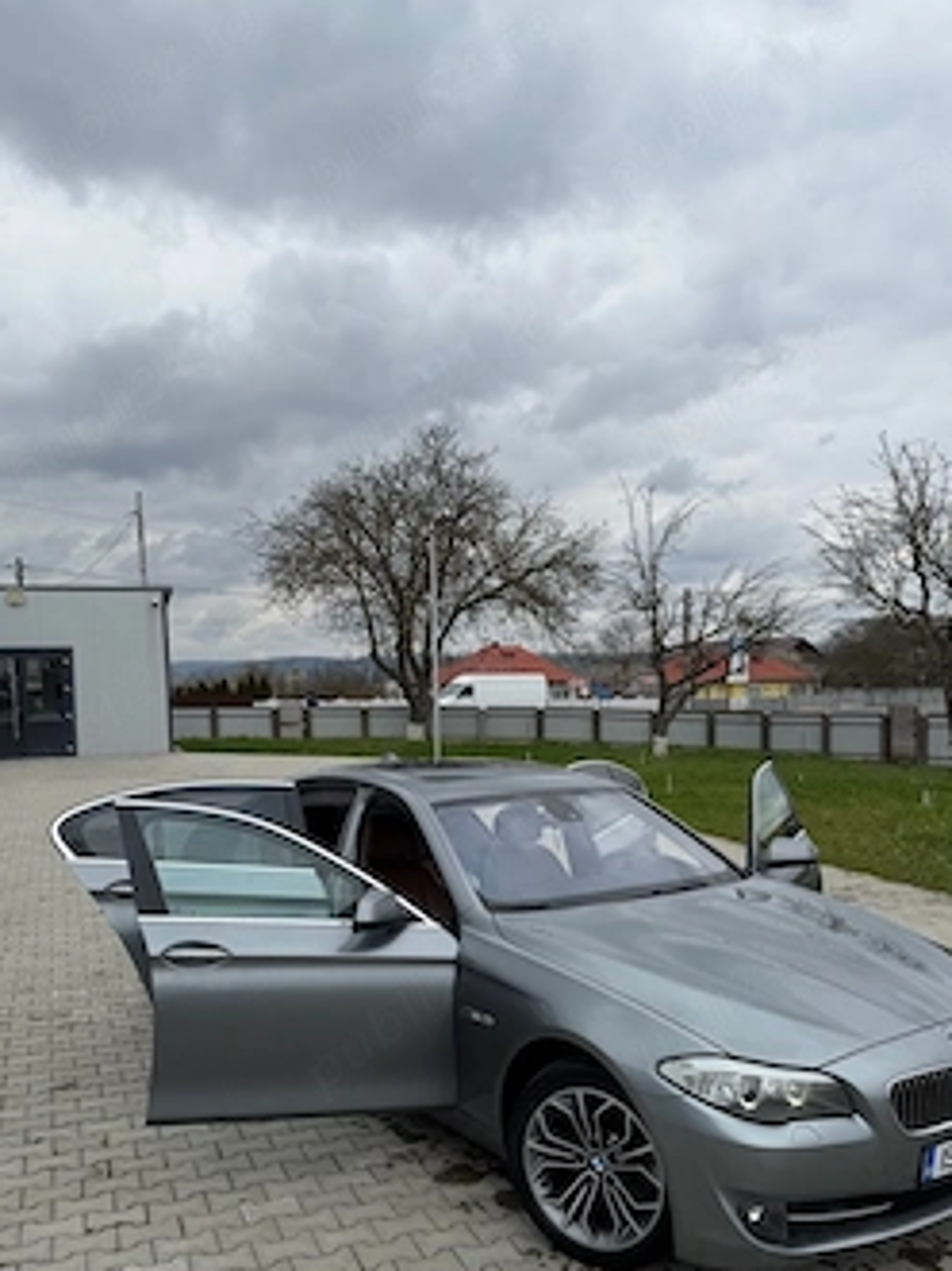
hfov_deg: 48.2
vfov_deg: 61.3
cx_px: 507
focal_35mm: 29
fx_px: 1064
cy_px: 745
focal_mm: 6.76
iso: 80
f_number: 1.78
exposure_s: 1/4673
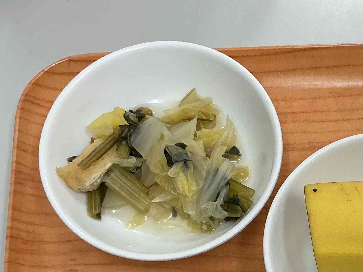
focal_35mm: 69
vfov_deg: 20.0
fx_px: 724
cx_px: 393
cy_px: 322
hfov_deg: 26.1
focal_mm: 3
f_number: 1.8
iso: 50
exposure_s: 1/120
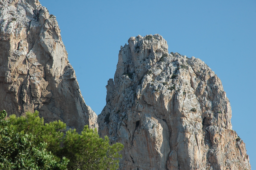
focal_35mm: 128
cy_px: 85
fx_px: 906
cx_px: 128
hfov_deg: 16.1
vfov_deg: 10.7
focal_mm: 85
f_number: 9
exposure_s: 1/320
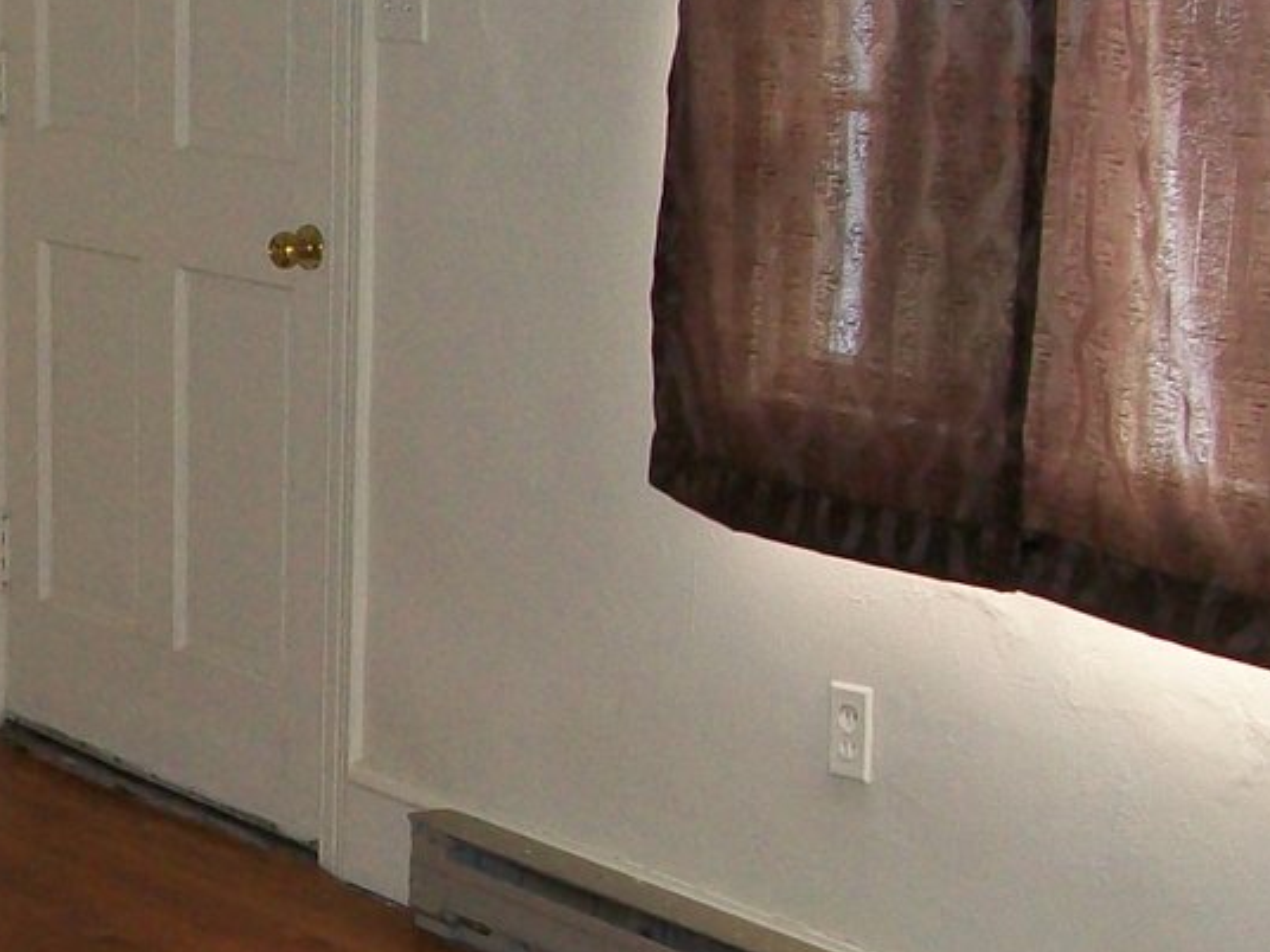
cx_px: -243
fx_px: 3522
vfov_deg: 15.4
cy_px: 650
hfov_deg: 19.3
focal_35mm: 96
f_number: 2.8
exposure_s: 1/60
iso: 160
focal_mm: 5.7
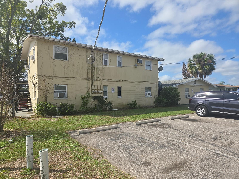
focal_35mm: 23
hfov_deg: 73.9
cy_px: 90
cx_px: 120
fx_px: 159
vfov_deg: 58.9
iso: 25
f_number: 1.8
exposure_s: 1/2060
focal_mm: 5.4
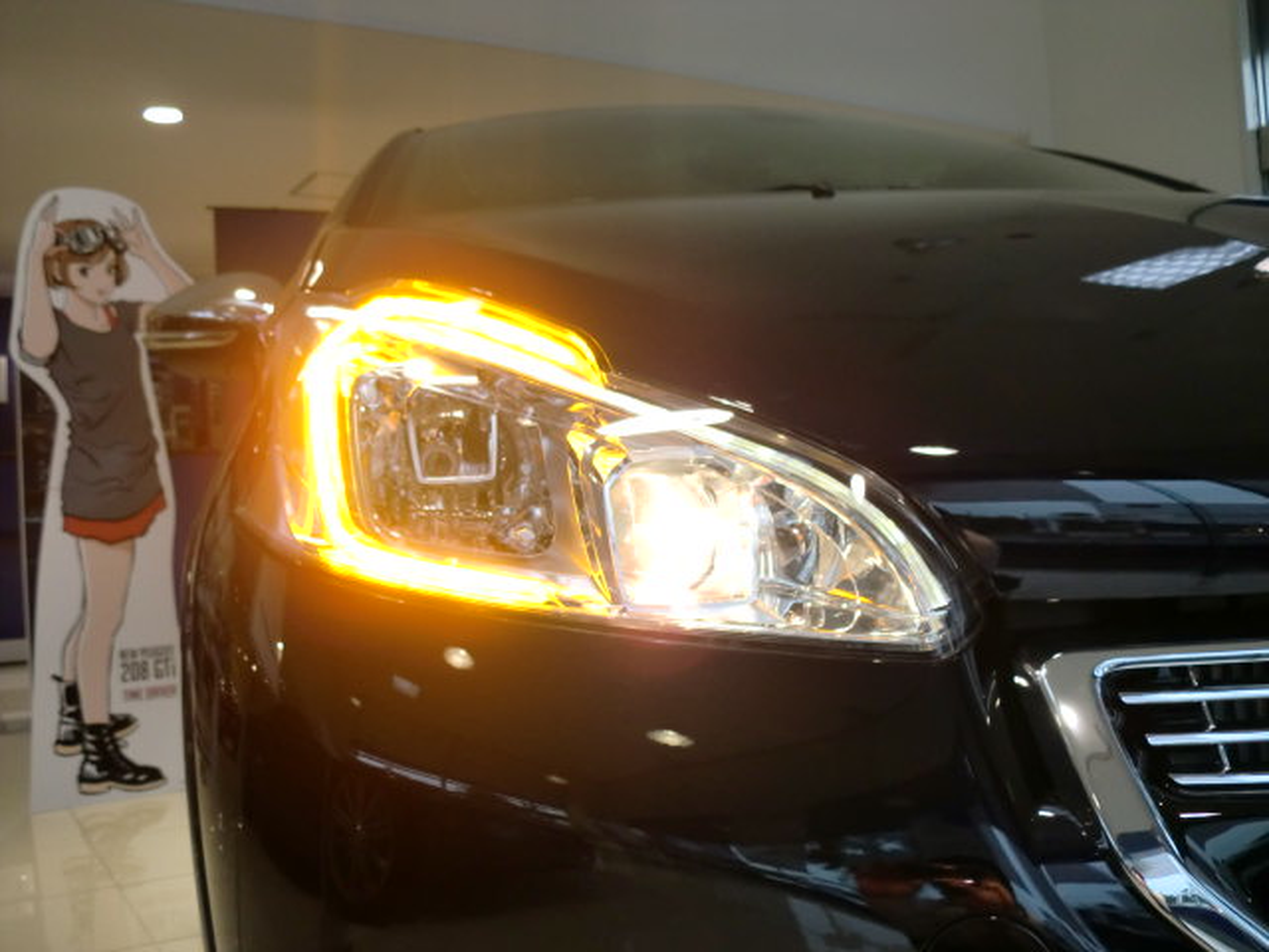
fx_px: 1283
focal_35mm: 35
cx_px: 634
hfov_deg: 52.6
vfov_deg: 40.7
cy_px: 476
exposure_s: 1/250
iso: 200
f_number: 3.1
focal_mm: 6.3
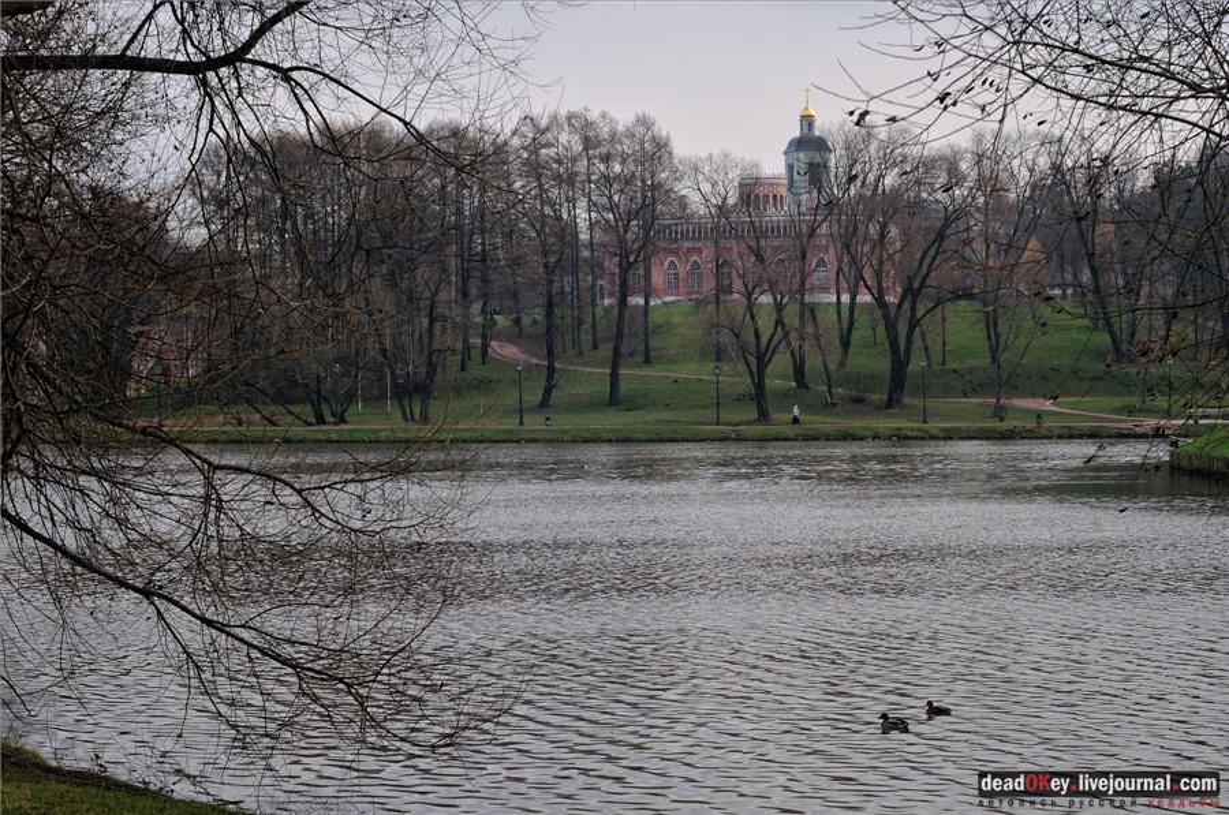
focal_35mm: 75
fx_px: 2556
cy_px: 408
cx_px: 614
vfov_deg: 18.1
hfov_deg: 27.0
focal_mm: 50
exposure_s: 1/400
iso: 320
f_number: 7.1
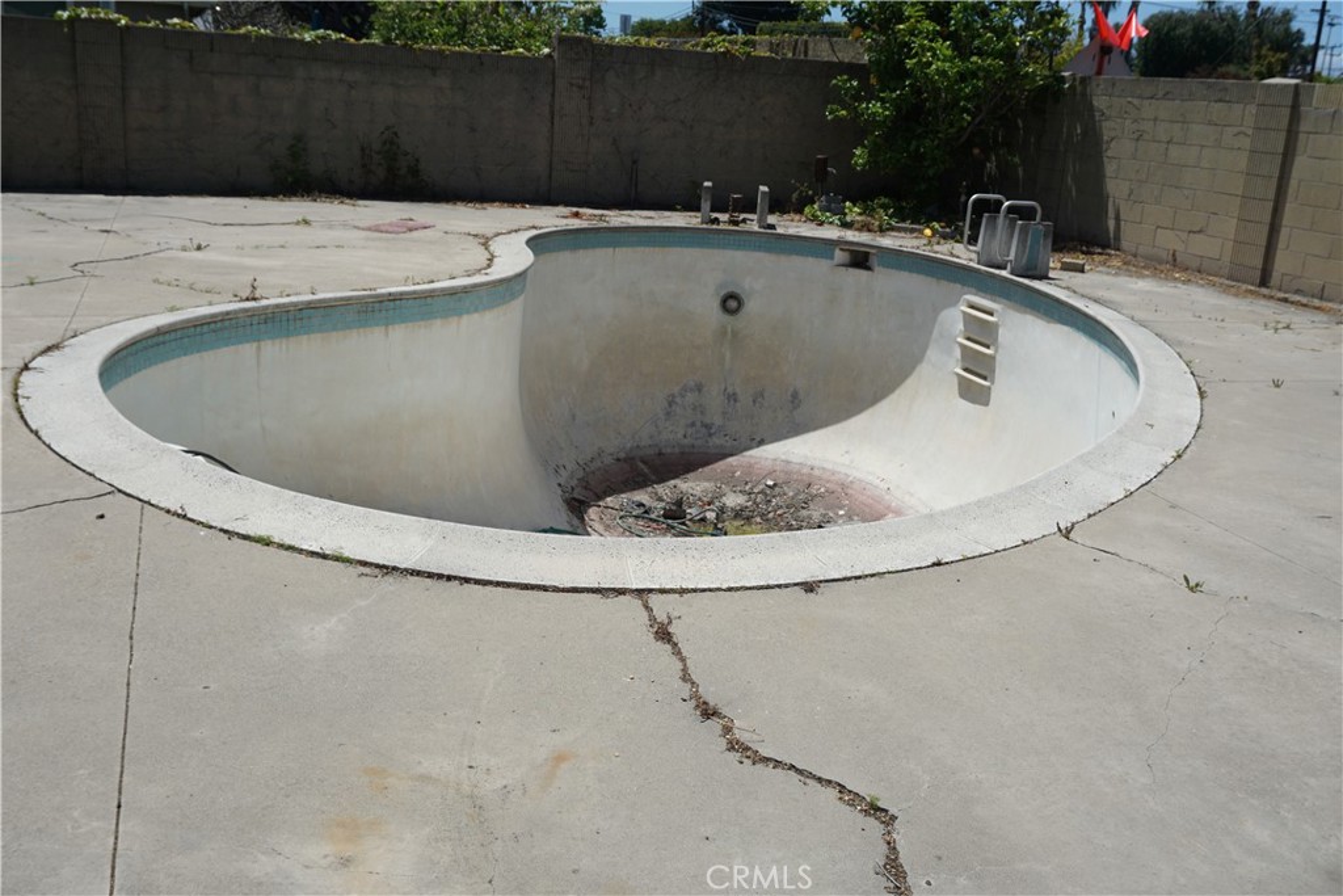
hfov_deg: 55.1
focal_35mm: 34
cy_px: 448
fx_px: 1287
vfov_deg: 38.4
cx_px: 672
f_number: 9
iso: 100
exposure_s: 1/400
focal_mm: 23
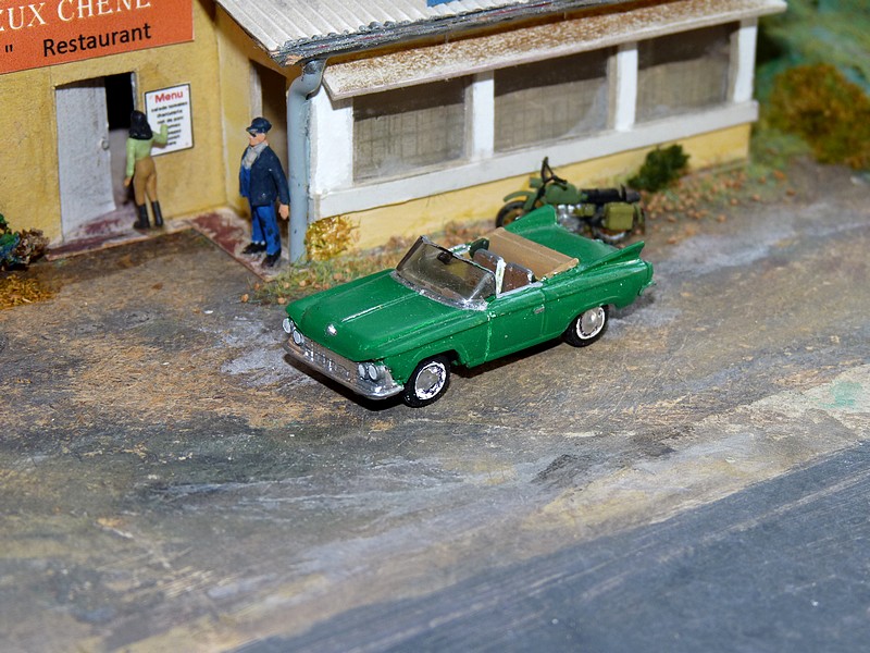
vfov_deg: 17.0
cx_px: 435
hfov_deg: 22.5
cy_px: 326
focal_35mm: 87
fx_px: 2187
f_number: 3.4
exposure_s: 1/40
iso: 100
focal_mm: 15.5
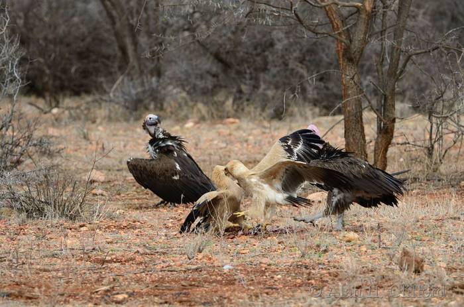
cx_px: 232
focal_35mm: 330
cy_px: 154
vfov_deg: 4.1
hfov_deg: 6.3
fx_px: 4243
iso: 280
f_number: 5.3
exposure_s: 1/640
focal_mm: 220
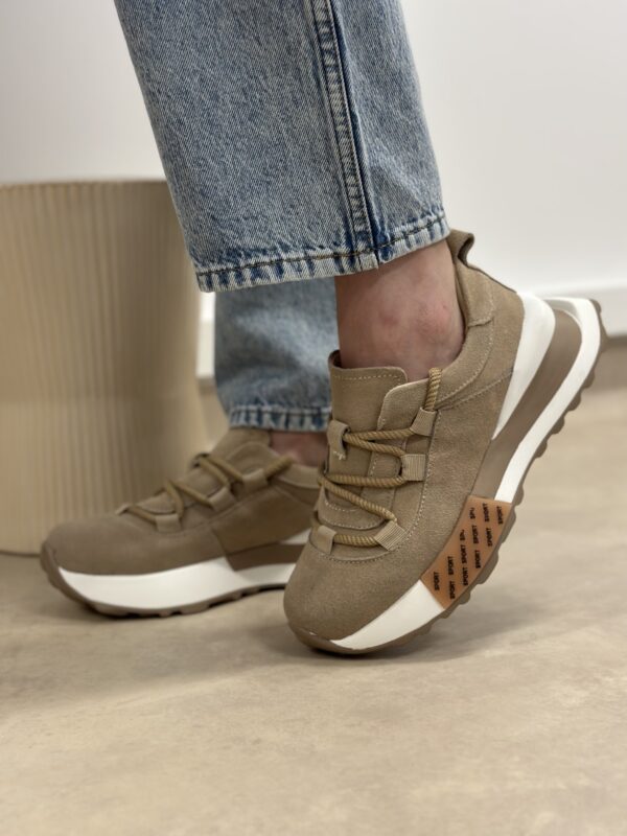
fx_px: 1159
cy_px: 418
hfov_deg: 30.3
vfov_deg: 39.7
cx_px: 314
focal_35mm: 48
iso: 200
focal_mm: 6.86
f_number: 1.78
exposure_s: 1/100
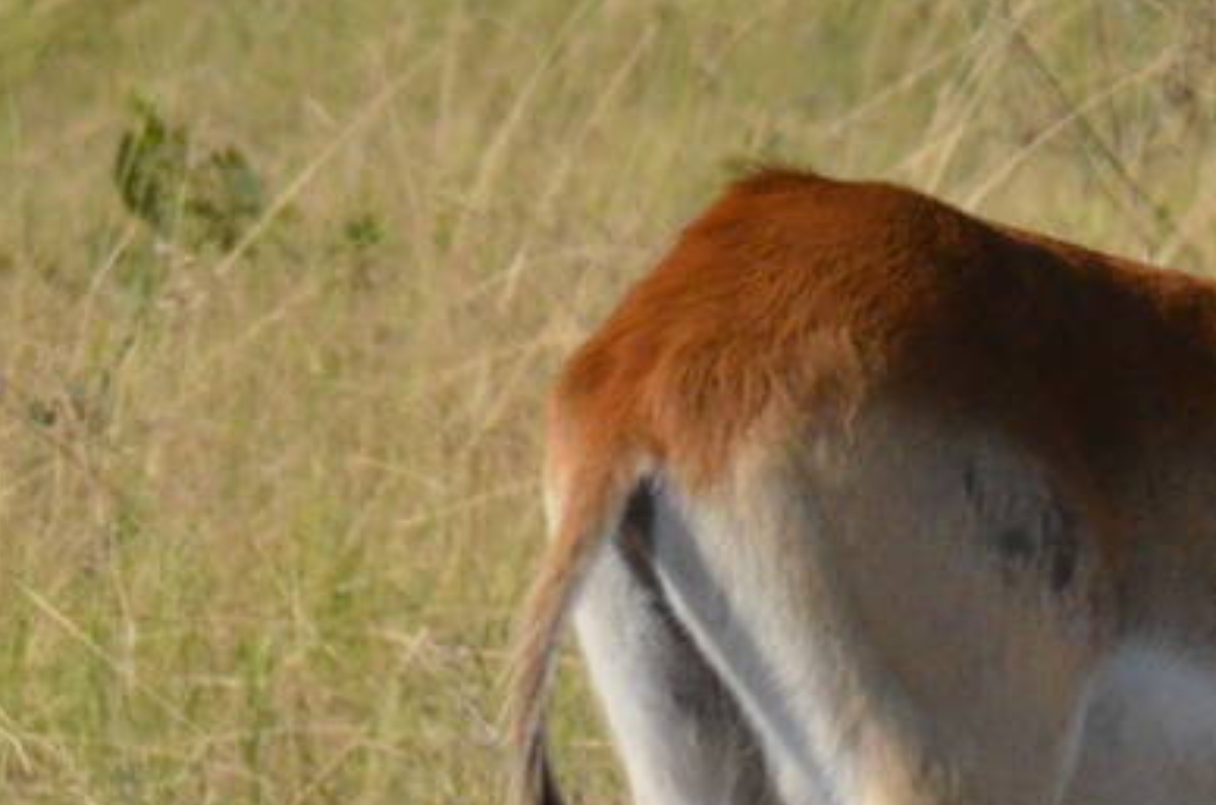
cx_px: 1589
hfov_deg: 0.7
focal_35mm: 3091
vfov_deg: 0.4
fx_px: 104192
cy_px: 251
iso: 2500
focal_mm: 500
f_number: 14
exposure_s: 1/3200
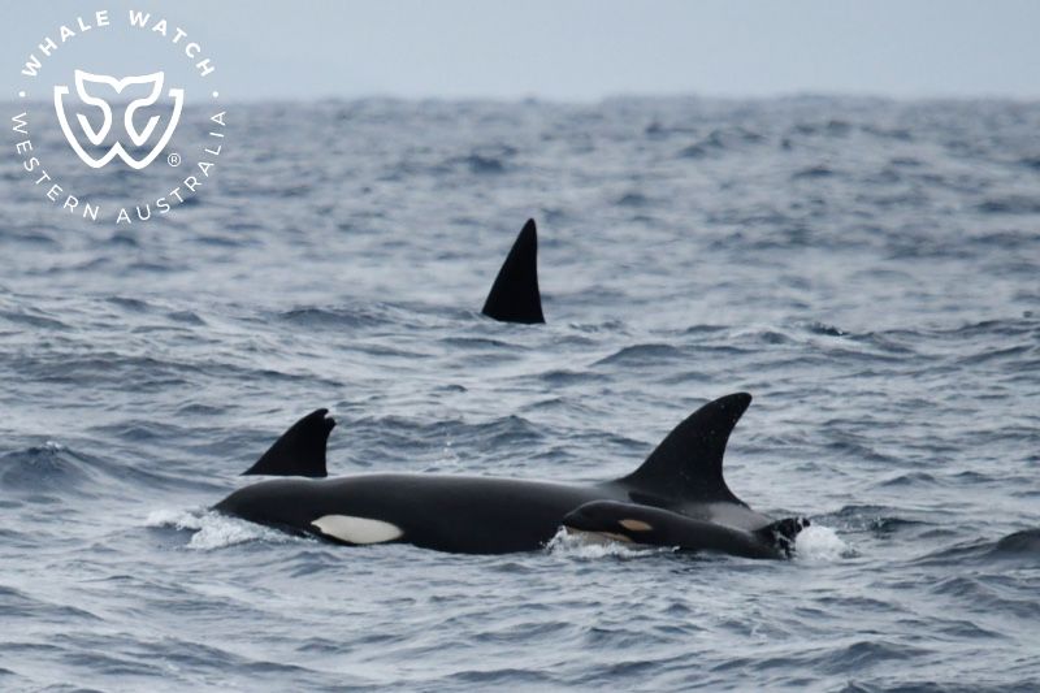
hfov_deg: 3.4
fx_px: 17329
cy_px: 346
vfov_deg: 2.3
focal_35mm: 600
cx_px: 520
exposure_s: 1/8000
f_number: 6.3
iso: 1400
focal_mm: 600
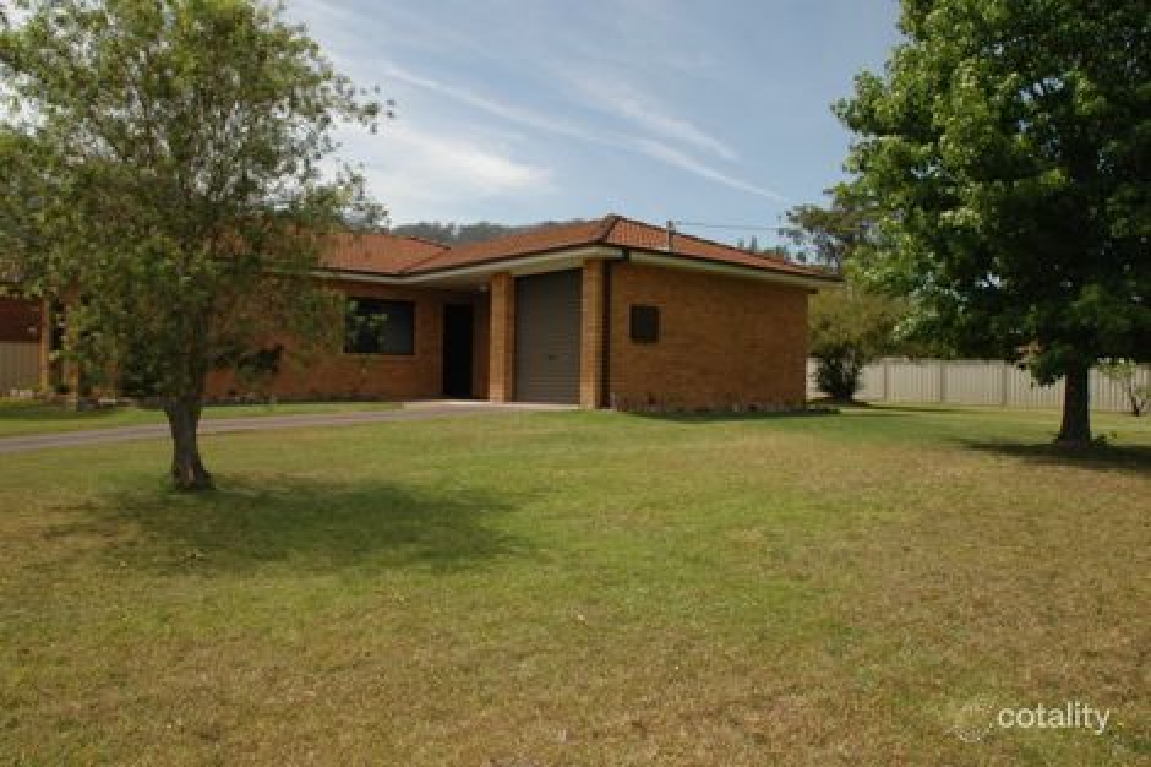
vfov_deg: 47.9
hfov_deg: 67.4
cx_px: 576
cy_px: 384
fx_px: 863
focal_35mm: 27
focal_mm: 18
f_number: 8
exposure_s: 1/500
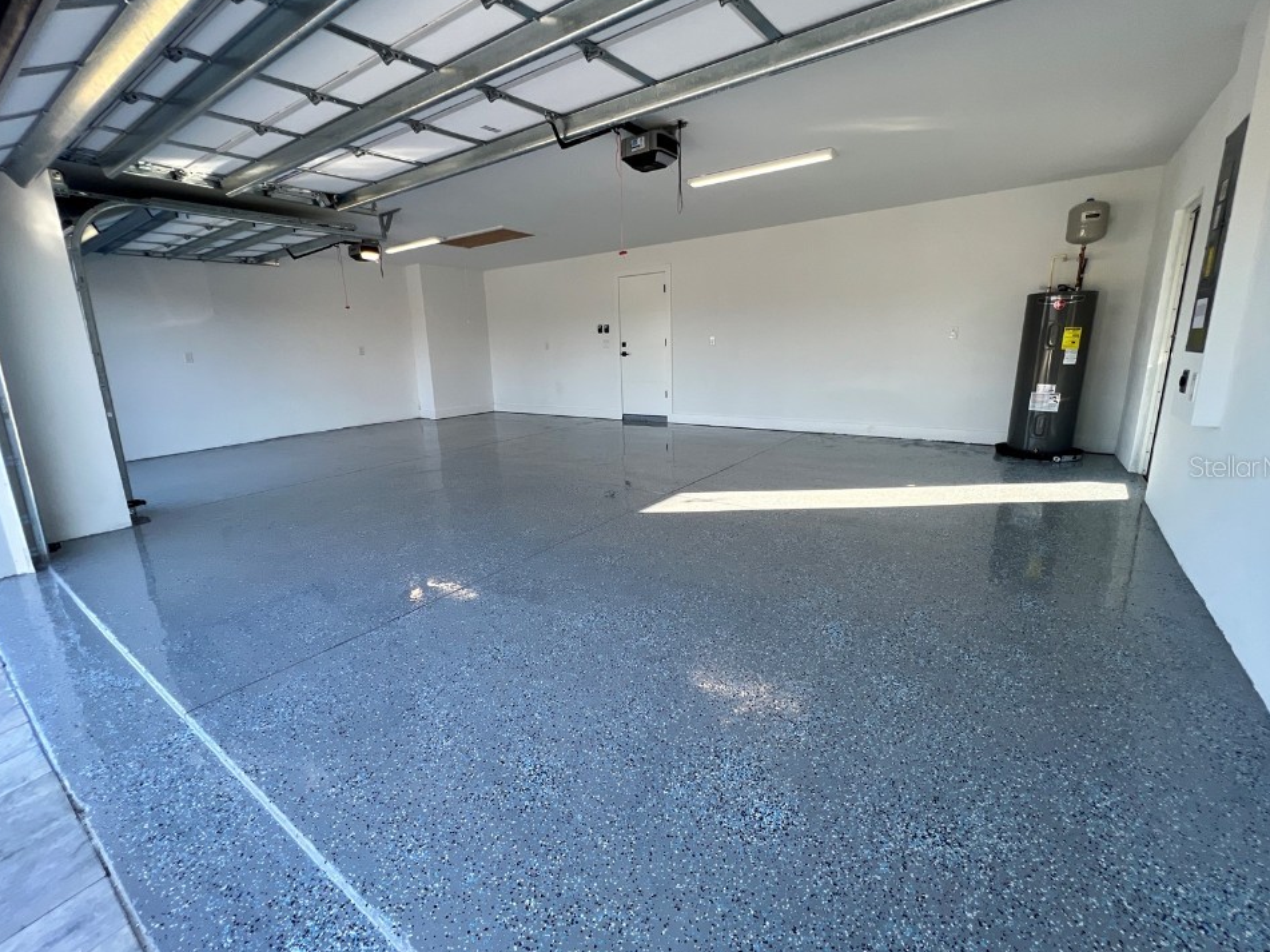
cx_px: 632
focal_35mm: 14
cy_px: 466
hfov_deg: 102.1
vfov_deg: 85.6
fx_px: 514
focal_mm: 1.57
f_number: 1.8
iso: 32
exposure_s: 1/193
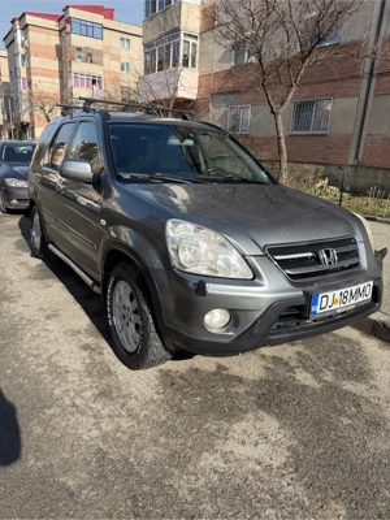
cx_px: 195
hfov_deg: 56.8
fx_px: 361
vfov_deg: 71.6
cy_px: 260
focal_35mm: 24
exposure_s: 1/4673
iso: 125
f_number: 1.78
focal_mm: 6.76
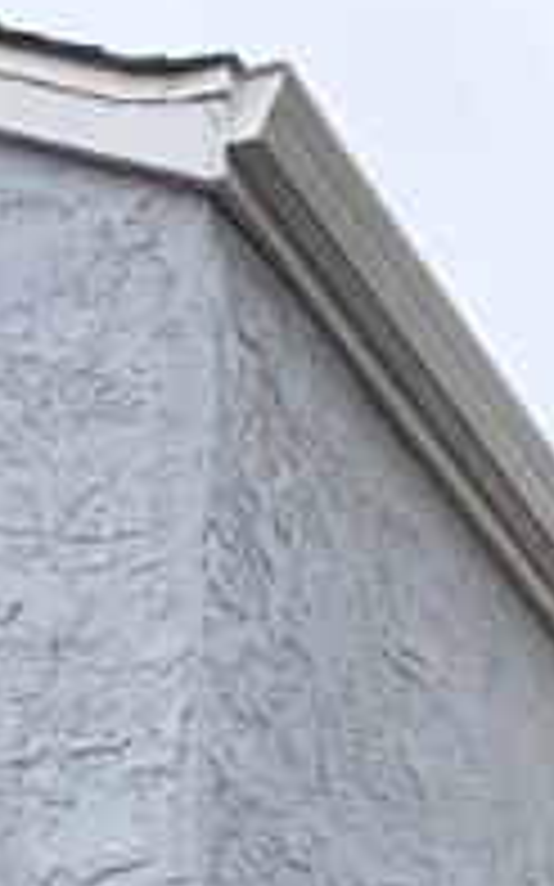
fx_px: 2732
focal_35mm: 113
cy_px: 2287
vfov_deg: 12.8
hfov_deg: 10.9
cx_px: 986
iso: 40
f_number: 2.2
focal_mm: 2.22
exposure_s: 1/349
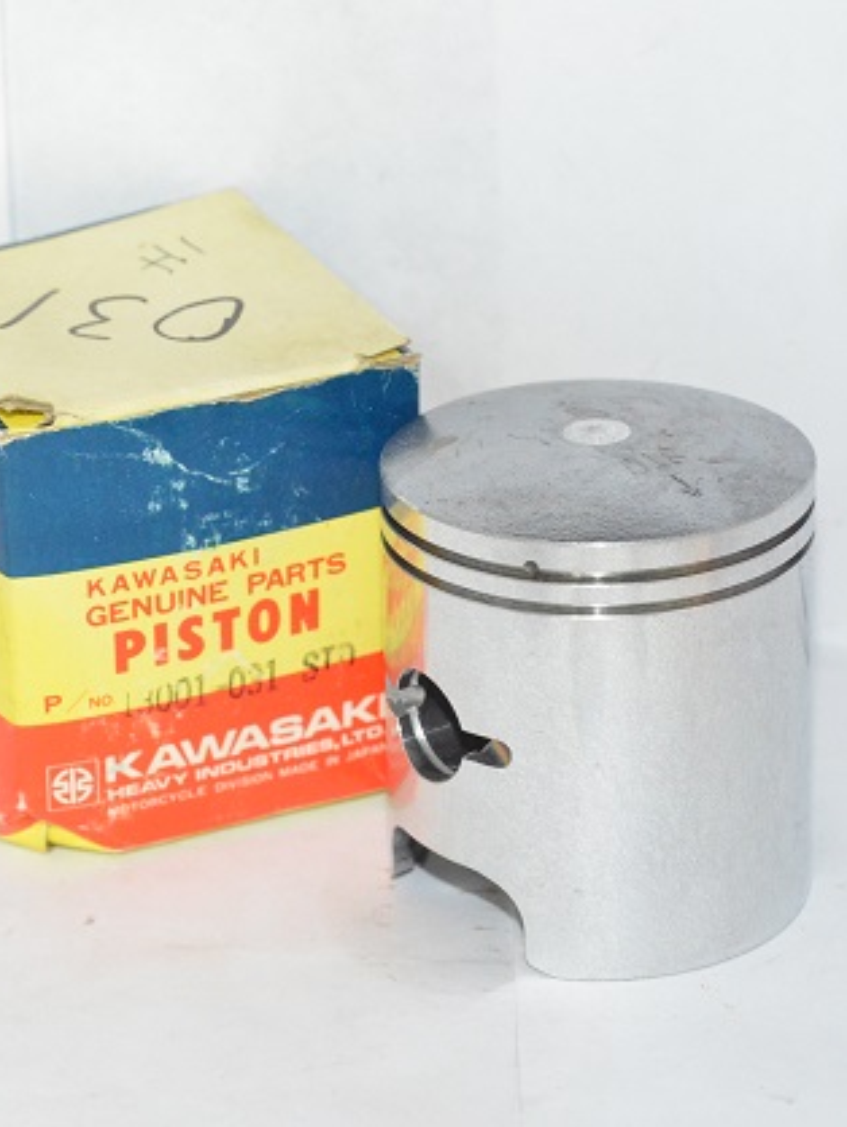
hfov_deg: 13.5
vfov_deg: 17.9
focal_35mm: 110
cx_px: 353
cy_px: 559
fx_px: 3585
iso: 6400
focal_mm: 50
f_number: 5.6
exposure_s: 1/160
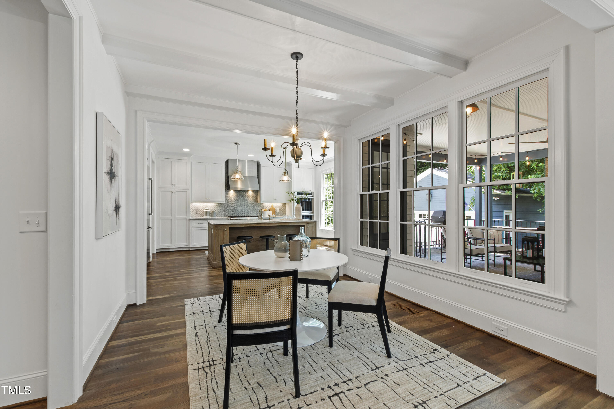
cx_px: 307
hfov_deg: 100.4
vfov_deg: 77.3
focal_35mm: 15
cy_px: 204
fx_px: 256
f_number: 9
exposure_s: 1/1.67
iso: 100
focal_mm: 10
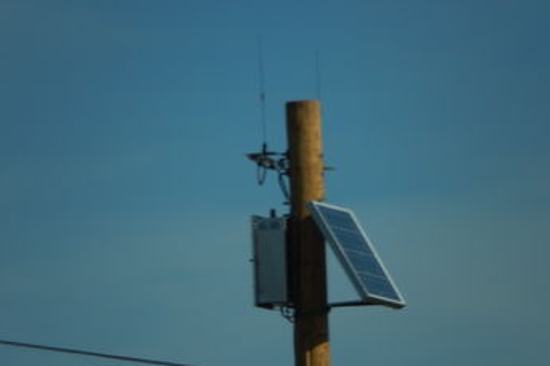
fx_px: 10235
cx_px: 280
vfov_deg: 2.1
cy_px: 185
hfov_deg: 3.1
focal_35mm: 670
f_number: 6.3
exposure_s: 1/1000
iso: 125
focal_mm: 99
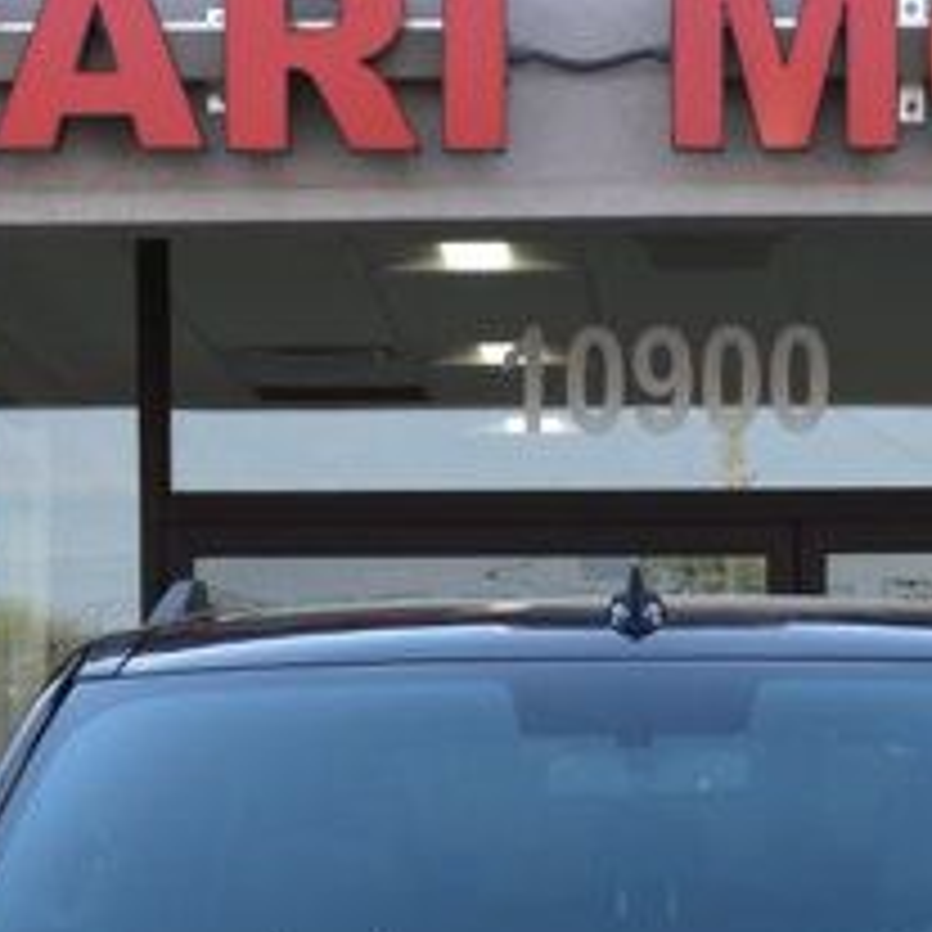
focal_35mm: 170
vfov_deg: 10.1
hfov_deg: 10.3
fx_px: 5181
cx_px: 657
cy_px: 1166
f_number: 10
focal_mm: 27
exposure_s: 1/200
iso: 400
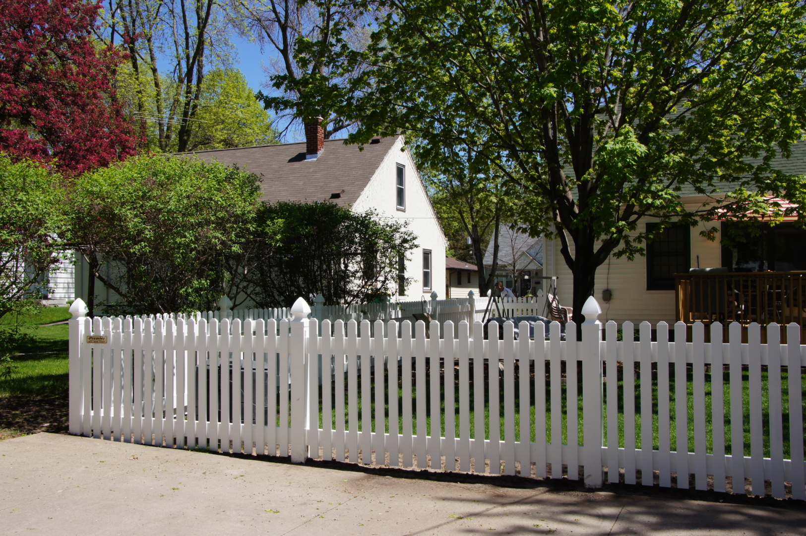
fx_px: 805
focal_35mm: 36
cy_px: 268
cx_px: 403
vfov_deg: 36.8
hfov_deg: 53.2
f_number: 13
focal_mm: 24
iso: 100
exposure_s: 1/100
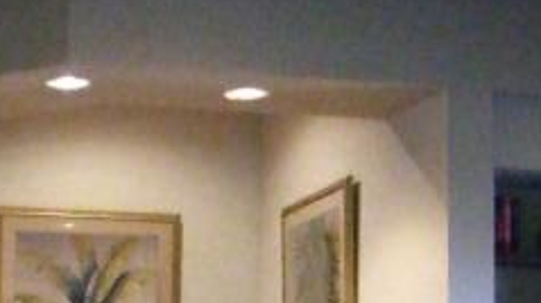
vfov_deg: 10.4
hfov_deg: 18.9
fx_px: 1591
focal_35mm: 111
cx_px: 20
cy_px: 495
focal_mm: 6.2
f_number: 2.7
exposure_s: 1/80
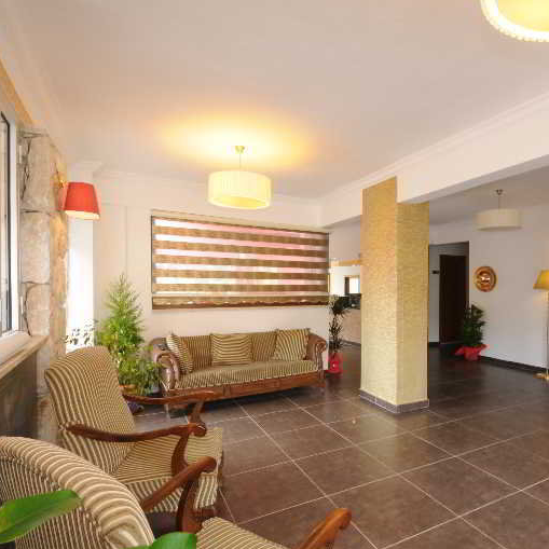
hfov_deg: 73.6
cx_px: 343
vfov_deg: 74.8
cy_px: 285
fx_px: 359
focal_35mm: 20
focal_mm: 10
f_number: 16
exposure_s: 1/1.3
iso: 200
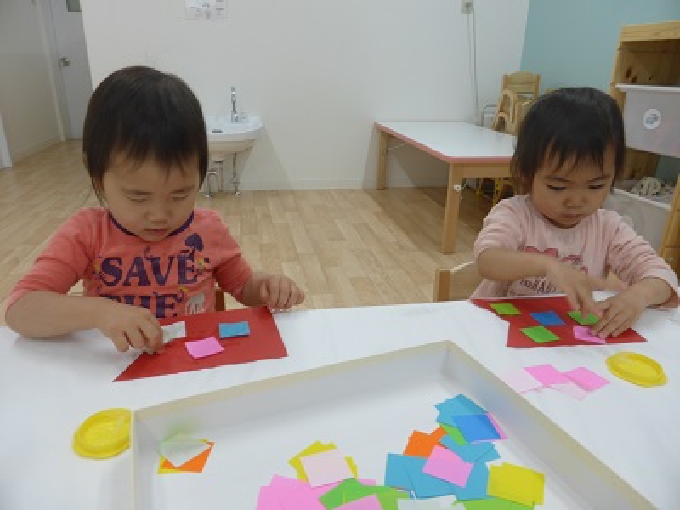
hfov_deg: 71.6
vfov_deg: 56.8
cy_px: 255
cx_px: 340
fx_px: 471
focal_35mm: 24
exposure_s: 1/30
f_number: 3.3
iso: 100
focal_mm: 4.3
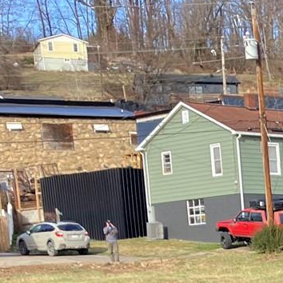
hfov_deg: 11.1
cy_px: 565
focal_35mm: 143
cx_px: 568
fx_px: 1323
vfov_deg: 11.1
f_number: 1.8
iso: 25
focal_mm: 3.99
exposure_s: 1/211
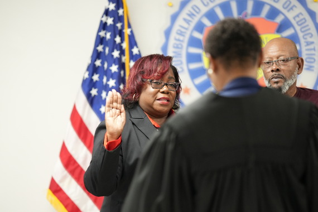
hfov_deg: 16.1
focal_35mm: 127
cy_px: 106
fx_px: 1122
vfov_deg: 10.8
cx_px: 159
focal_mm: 85
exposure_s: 1/640
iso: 2500
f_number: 1.4
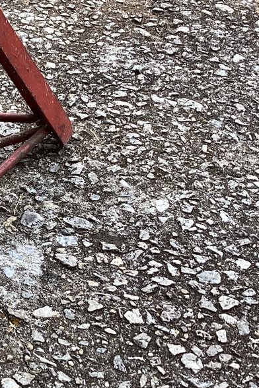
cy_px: 173
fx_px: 896
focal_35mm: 83
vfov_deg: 24.5
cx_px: -171
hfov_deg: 14.8
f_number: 2.4
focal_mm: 3.3
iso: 25
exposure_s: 1/242
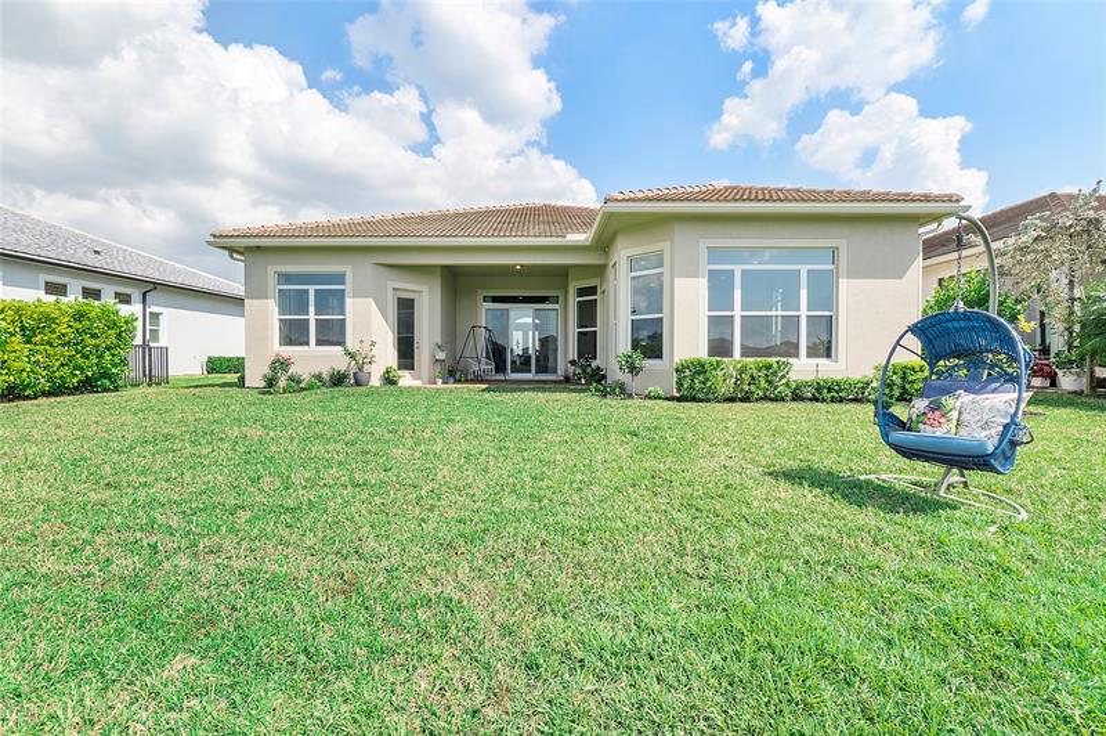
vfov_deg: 77.2
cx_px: 553
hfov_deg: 100.4
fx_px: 460
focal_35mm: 15
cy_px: 368
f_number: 11
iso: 100
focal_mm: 10
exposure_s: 1/125
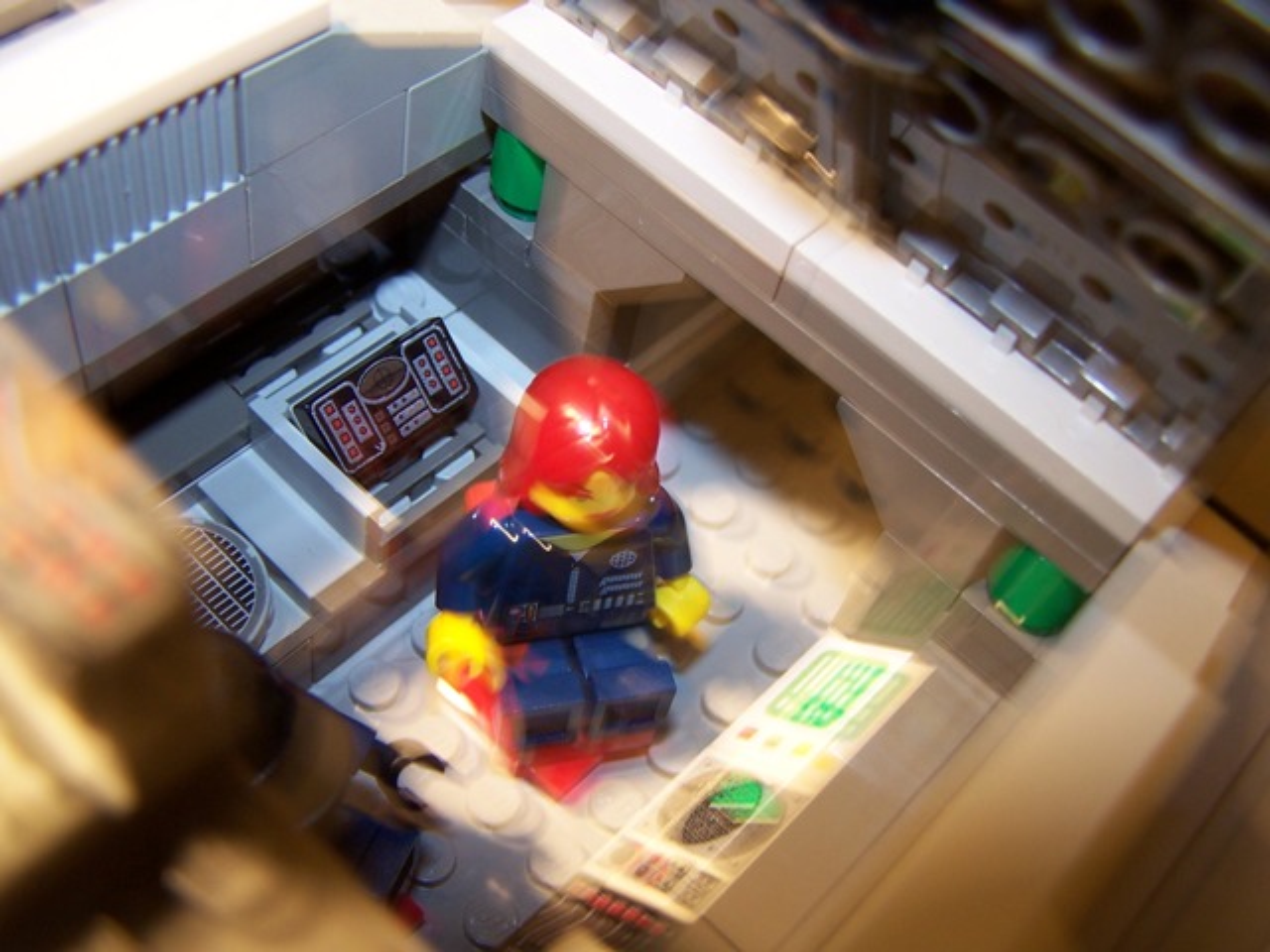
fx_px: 1394
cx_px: 635
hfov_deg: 49.0
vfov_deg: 37.7
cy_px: 476
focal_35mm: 38
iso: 80
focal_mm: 6.3
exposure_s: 1/3
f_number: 2.8
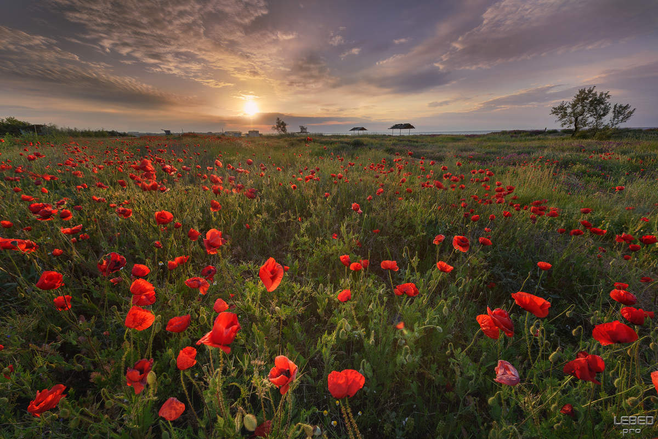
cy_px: 220
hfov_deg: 104.2
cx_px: 329
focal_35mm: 14
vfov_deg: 81.3
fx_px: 256
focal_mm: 14
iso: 250
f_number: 9
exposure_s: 1/125
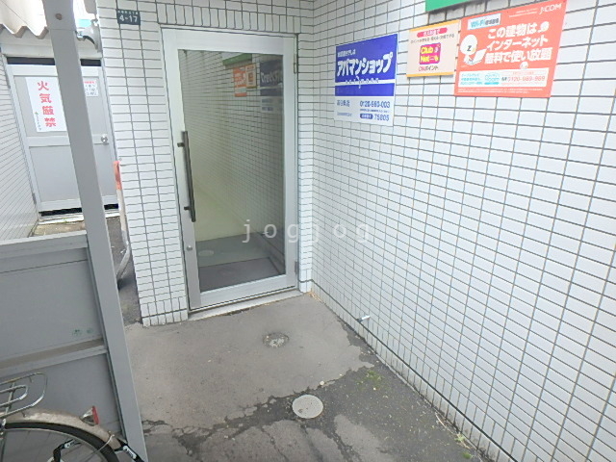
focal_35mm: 21
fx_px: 374
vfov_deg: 63.4
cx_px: 308
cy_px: 231
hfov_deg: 79.0
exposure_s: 1/100
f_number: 3.5
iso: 125
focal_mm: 3.7
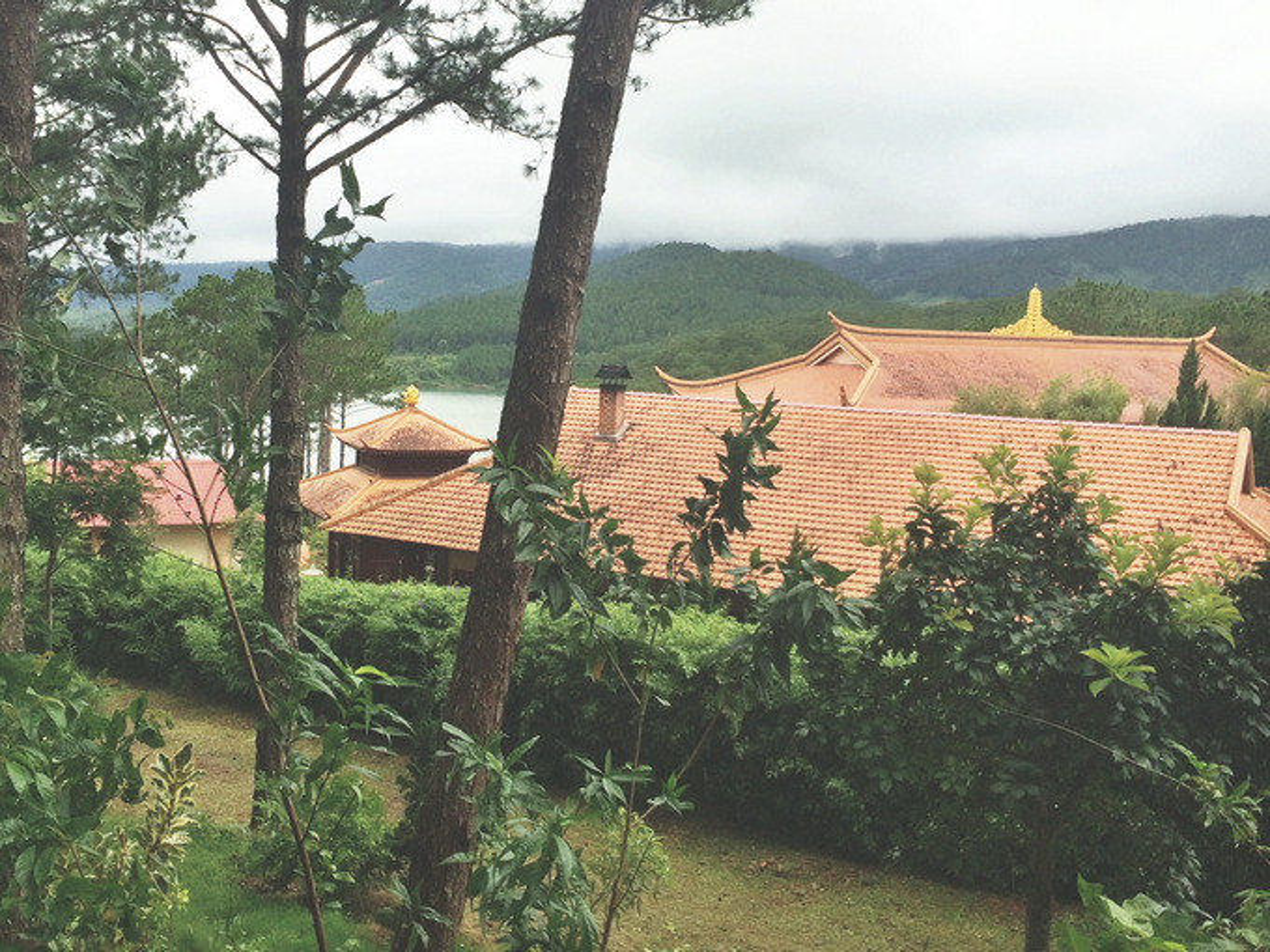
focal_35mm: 30
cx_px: 635
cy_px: 476
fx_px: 1101
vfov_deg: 46.8
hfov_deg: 60.0
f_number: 2.2
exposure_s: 1/1368
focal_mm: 4.12
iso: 40
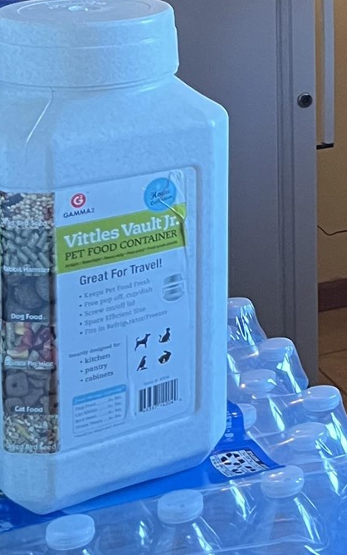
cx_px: 712
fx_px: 1436
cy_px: -62
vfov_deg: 20.8
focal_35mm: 95
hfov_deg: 12.1
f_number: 1.6
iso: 500
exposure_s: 1/60
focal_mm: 5.1
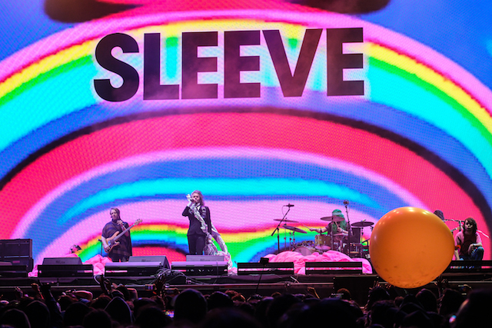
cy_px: 164
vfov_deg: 16.5
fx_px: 1135
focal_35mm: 83
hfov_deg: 24.5
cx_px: 246
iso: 800
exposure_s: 1/320
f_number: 3.5
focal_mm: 55
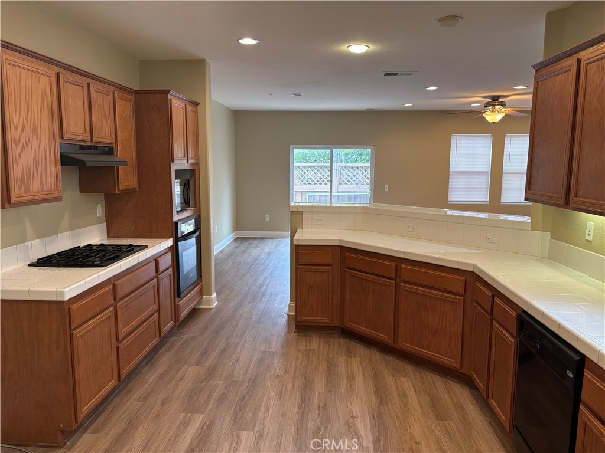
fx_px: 454
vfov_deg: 53.1
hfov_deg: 67.3
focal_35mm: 26
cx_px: 302
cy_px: 226
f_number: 1.6
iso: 100
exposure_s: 1/60
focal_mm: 5.96
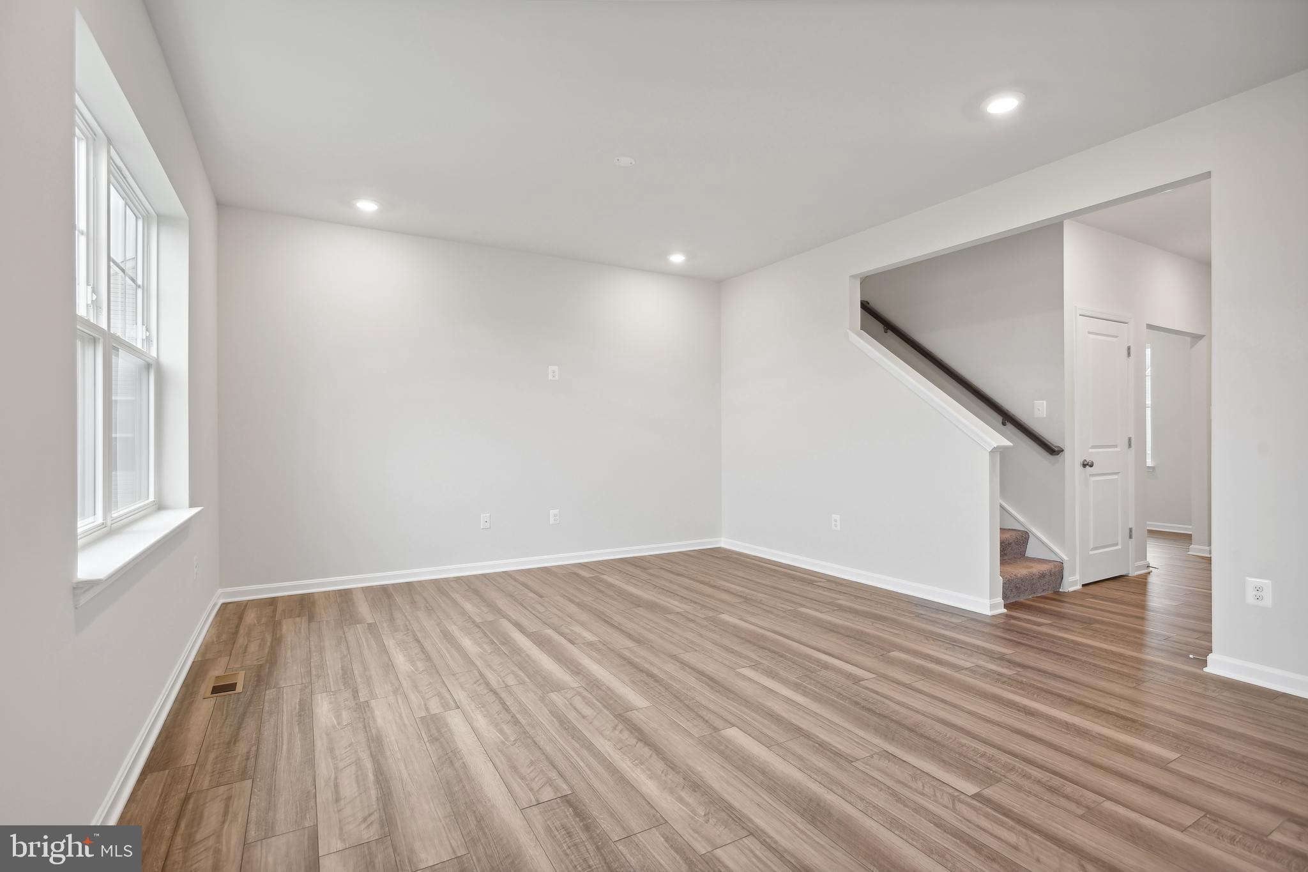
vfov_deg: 70.4
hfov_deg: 93.3
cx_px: 654
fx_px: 618
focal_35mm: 17
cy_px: 436
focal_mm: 17
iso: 200
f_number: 8
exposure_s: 1/8
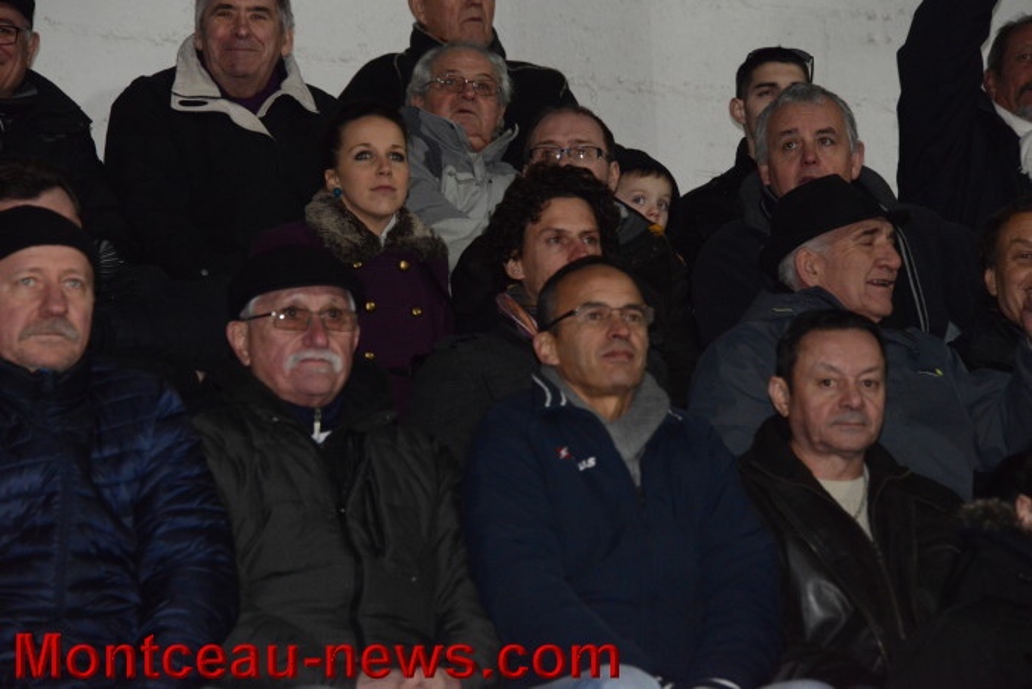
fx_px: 5447
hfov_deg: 10.8
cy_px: 344
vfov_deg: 7.2
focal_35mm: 190
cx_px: 516
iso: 6400
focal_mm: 190
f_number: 8
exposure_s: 1/200
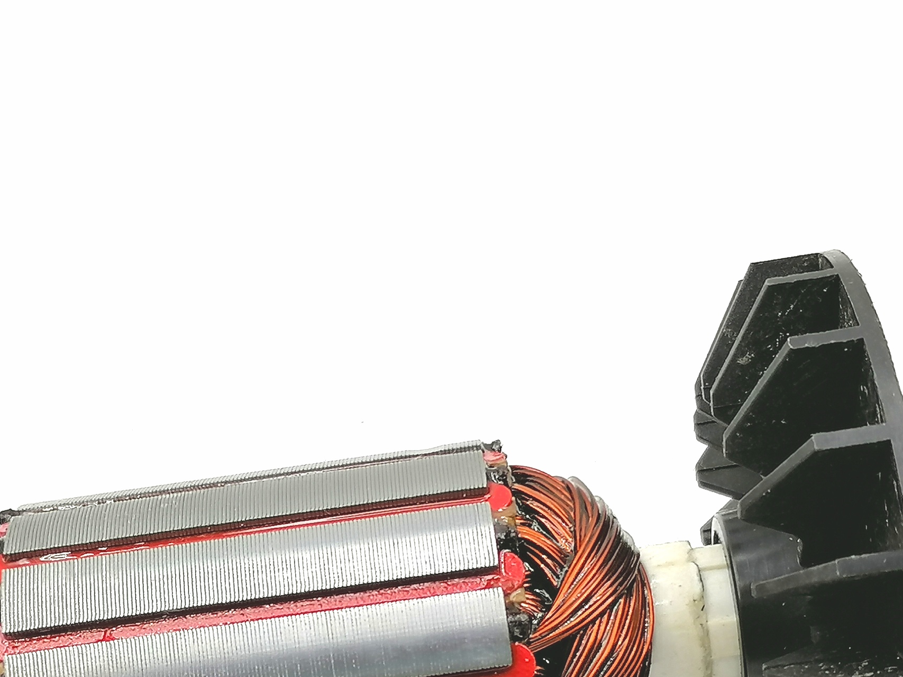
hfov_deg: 23.8
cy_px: 641
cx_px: 318
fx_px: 2139
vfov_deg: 17.7
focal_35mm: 82
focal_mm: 5.3
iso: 50
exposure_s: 1/161
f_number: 1.8
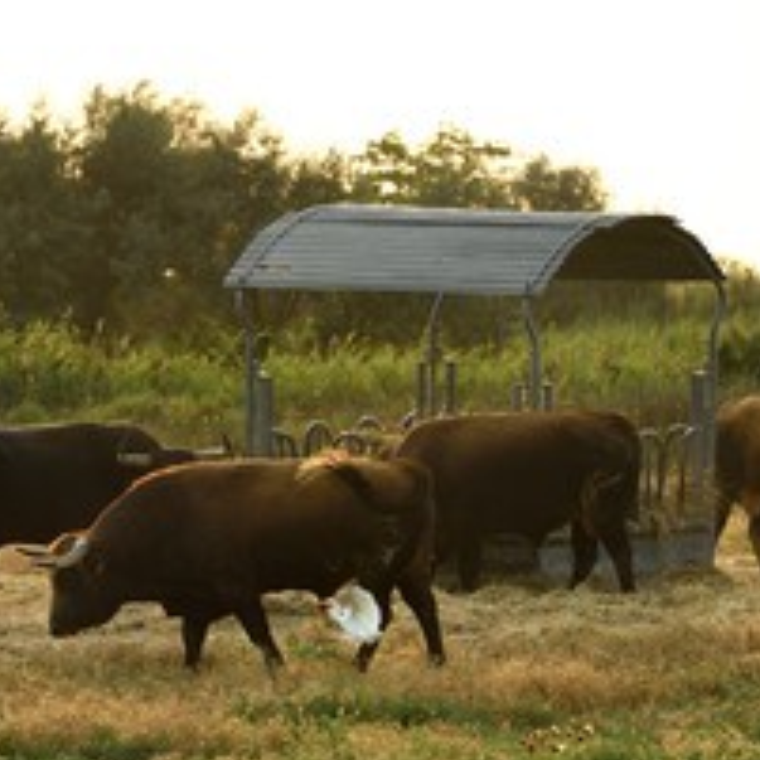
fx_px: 8843
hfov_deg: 4.9
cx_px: 601
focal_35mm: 356
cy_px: 454
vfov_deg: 4.9
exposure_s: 1/250
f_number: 8
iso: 200
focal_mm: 200
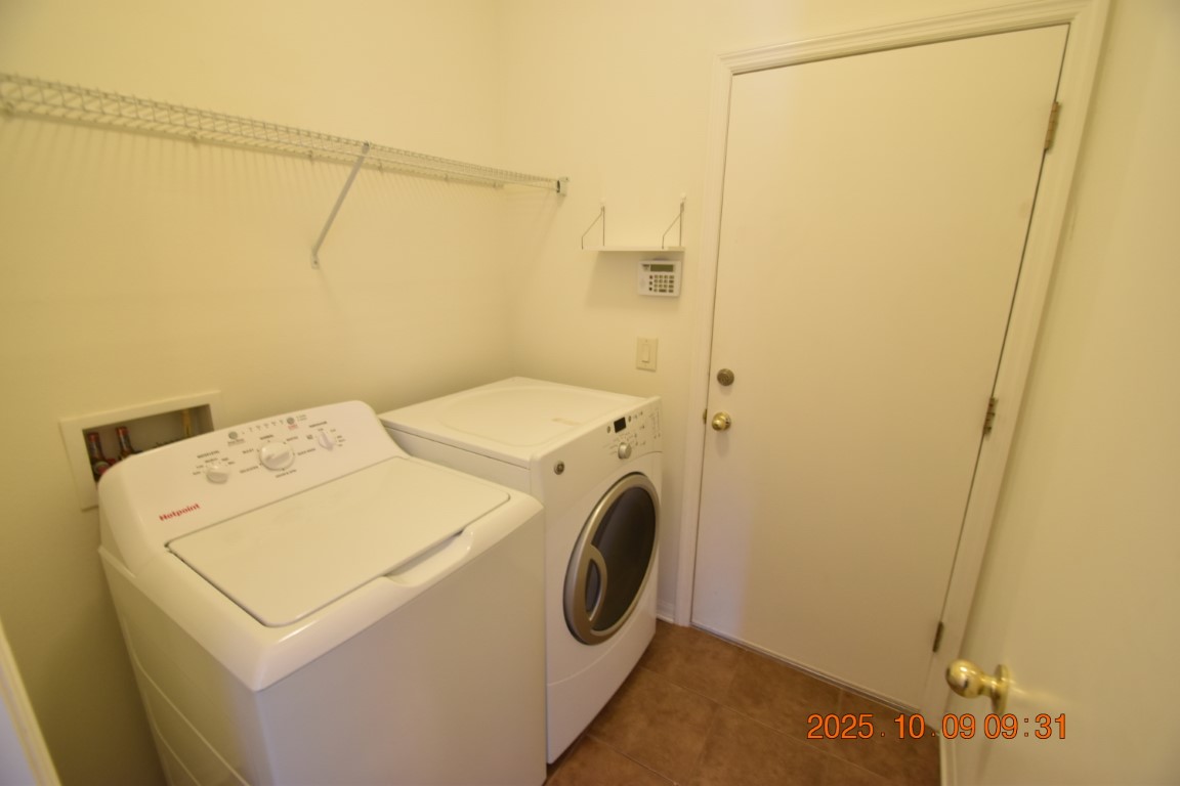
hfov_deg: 100.4
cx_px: 590
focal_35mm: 15
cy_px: 393
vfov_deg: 77.3
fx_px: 492
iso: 800
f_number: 3.5
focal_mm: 10
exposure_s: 1/20
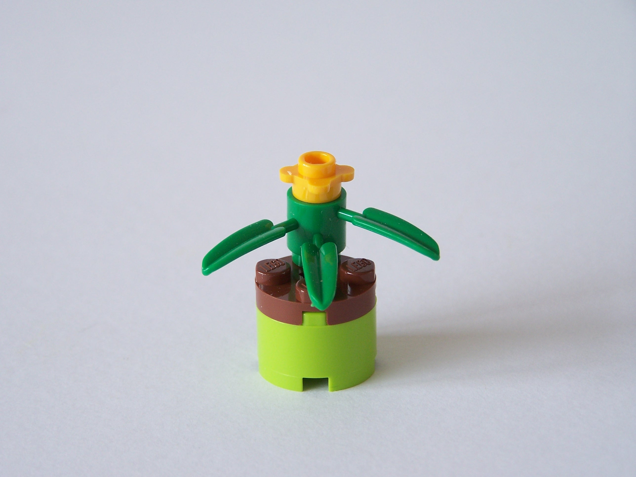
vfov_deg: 12.7
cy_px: 238
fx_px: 2150
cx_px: 318
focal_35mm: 117
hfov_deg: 16.8
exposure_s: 1/20
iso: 100
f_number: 3.2
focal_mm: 19.4
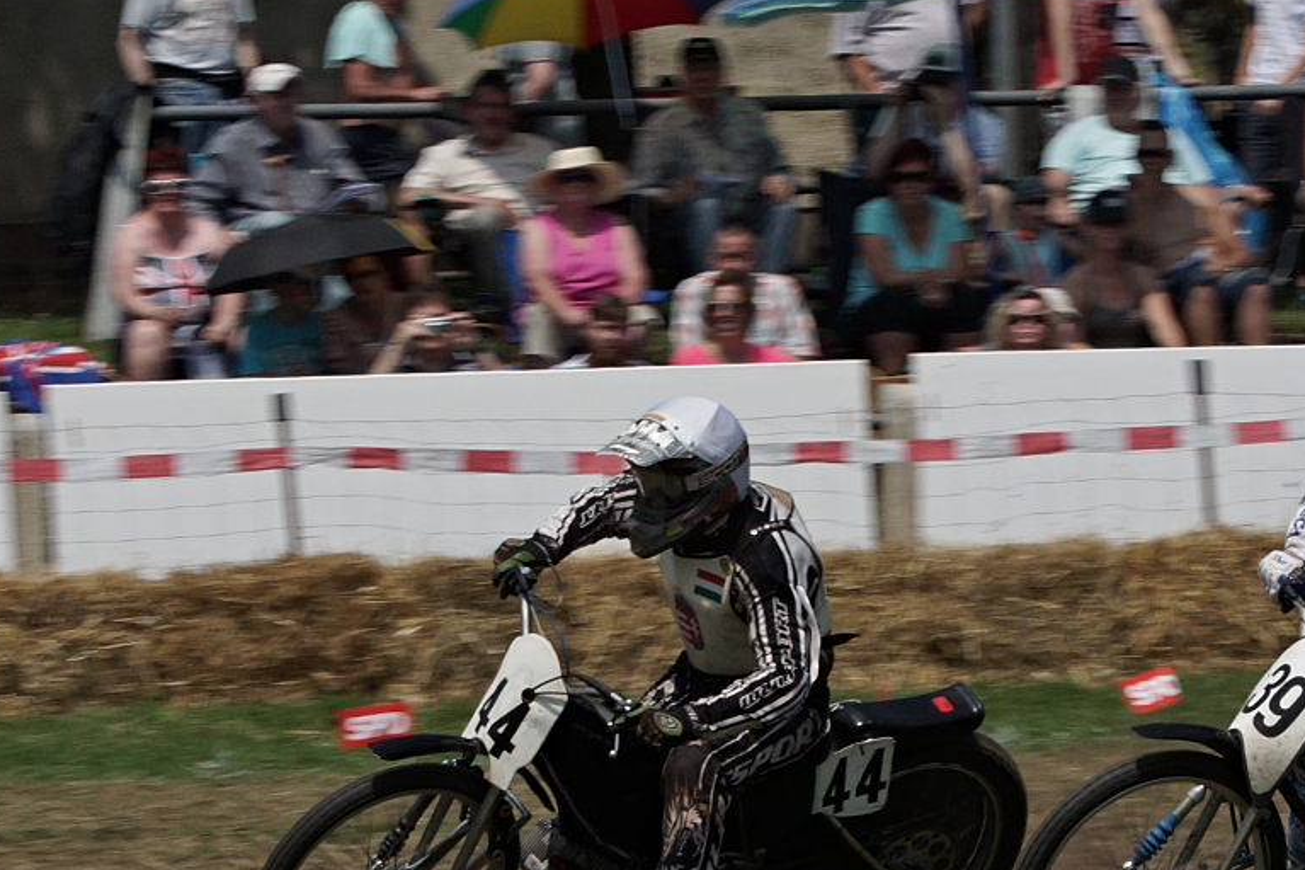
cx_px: 863
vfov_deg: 4.5
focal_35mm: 305
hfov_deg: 6.8
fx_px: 11053
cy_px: 611
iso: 200
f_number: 14
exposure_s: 1/500
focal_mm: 130
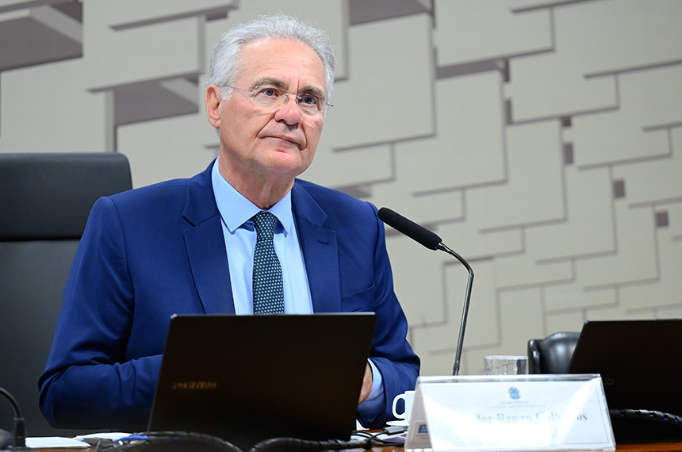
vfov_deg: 6.1
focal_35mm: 225
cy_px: 226
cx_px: 341
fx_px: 4255
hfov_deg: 9.2
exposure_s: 1/160
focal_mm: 150
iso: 1600
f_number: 2.8
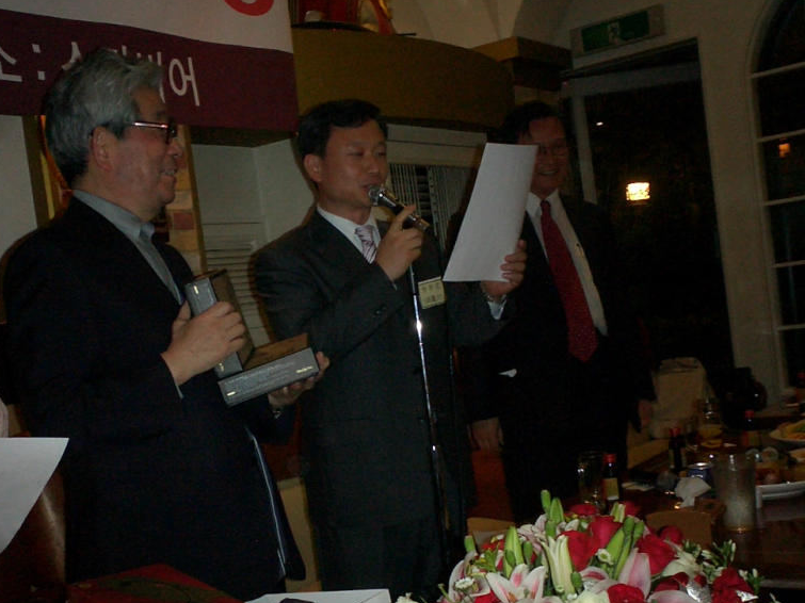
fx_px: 1139
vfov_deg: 29.5
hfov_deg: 38.8
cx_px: 349
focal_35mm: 49
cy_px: 393
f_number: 3.5
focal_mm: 5.6
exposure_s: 1/40
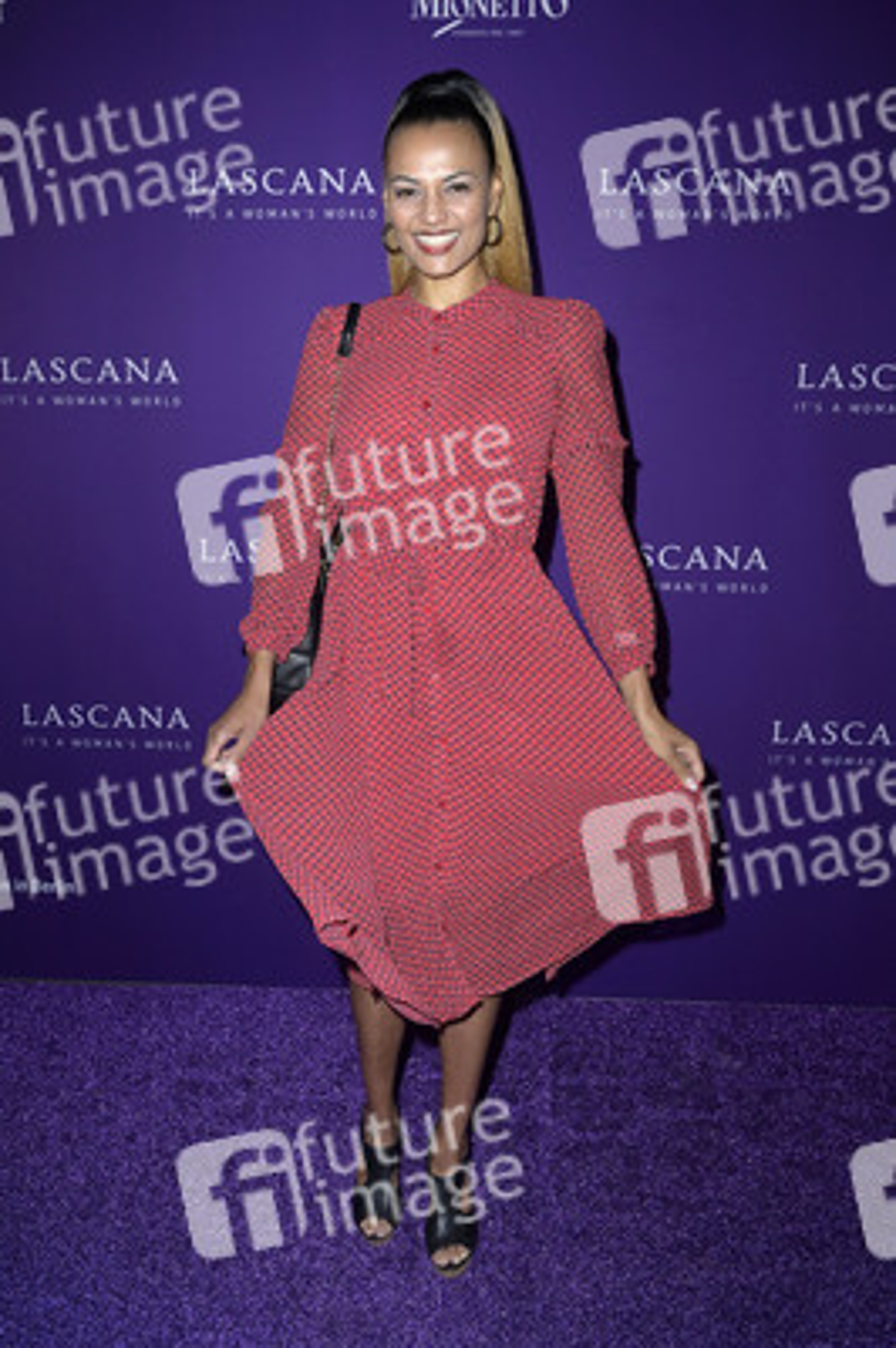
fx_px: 1084
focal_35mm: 29
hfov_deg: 44.9
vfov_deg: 63.7
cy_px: 674
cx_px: 448
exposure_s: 1/250
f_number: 5.6
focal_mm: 29
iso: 800
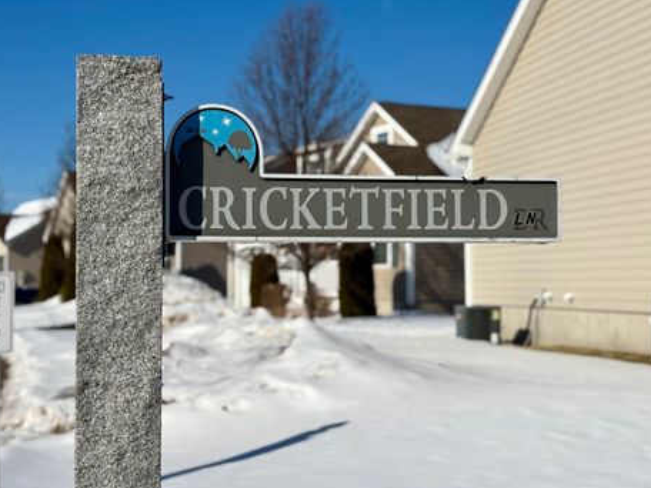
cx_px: 304
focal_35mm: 57
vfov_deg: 25.7
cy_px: 240
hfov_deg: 33.8
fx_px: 1072
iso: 25
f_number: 1.6
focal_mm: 5.96
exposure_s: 1/6369
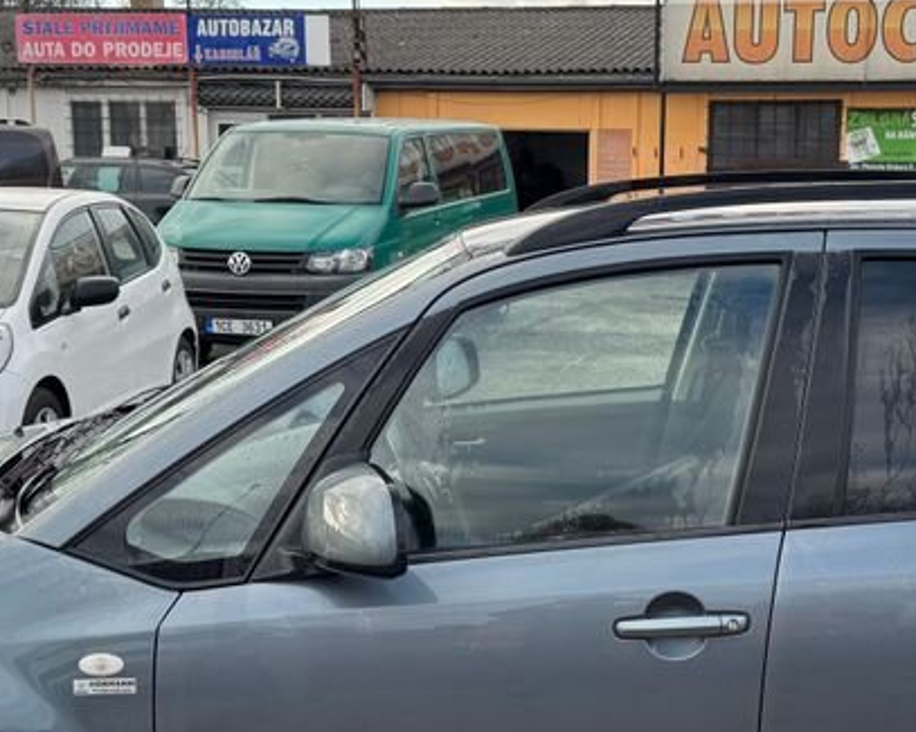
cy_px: 441
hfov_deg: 31.8
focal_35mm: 59
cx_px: 596
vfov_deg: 25.7
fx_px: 1598
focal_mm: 6.76
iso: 80
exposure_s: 1/627
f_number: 1.78
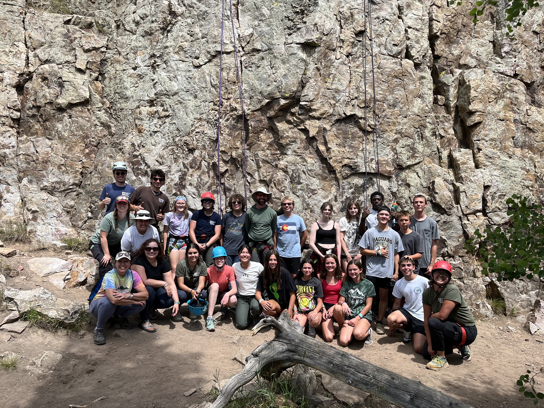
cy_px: 204
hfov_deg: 67.3
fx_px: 409
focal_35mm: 26
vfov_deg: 53.1
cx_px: 272
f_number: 1.6
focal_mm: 5.1
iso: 50
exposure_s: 1/1890
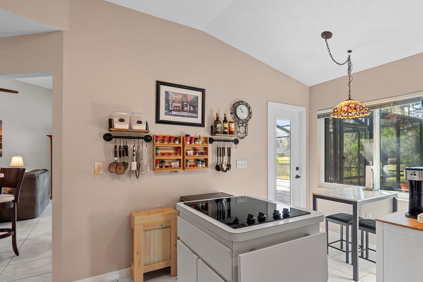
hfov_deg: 82.8
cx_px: 257
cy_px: 154
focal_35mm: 20
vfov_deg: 61.8
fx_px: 235
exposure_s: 1/1.25
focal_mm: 16
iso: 250
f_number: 9
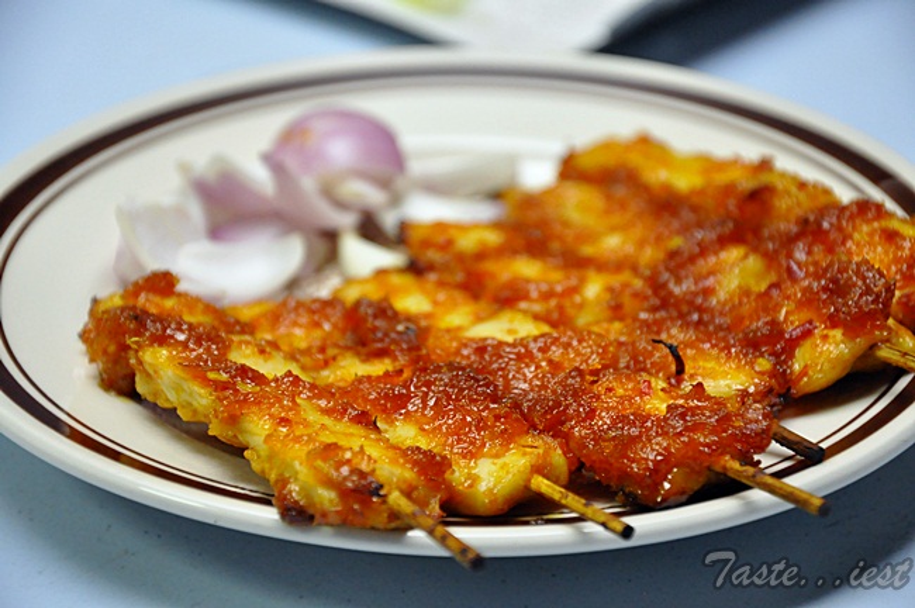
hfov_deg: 14.9
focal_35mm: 138
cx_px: 458
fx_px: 3504
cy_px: 304
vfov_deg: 9.9
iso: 2500
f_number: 5.6
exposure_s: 1/60
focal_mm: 92
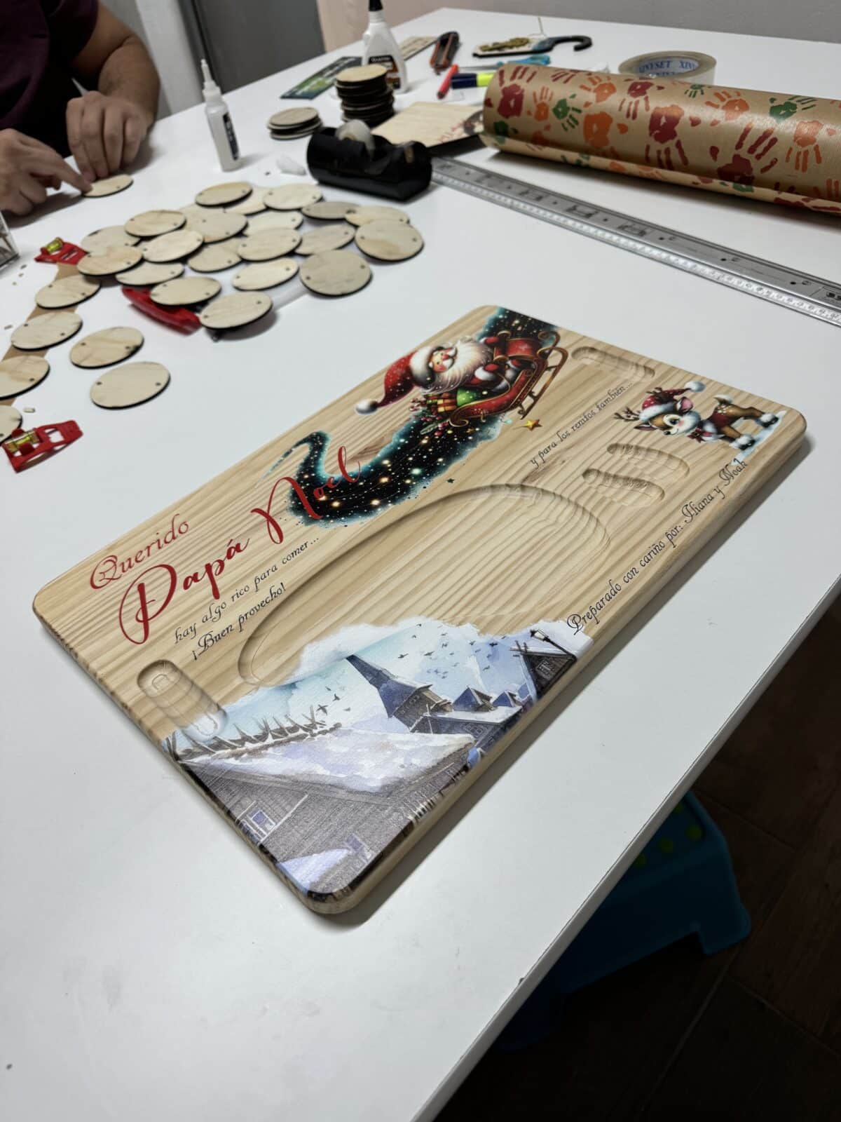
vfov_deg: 71.6
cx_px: 420
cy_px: 561
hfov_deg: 56.8
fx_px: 777
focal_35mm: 24
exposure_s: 1/100
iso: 100
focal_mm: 6.76
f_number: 1.78
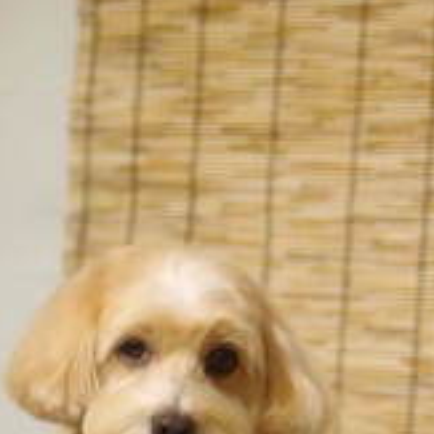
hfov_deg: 11.2
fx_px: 2213
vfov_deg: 11.1
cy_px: 458
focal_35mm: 156
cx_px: 176
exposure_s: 1/100
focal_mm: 50
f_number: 2.8
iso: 320
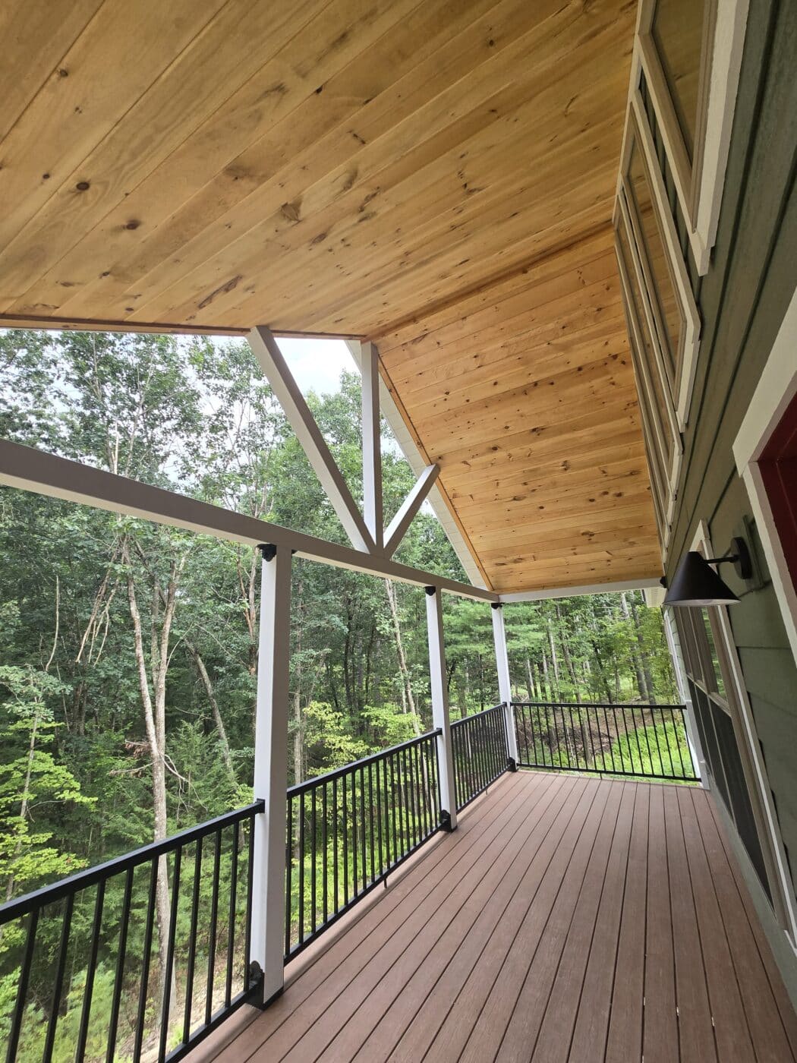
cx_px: 398
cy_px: 532
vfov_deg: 106.2
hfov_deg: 89.9
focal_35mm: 13
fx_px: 399
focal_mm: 2.2
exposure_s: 1/719
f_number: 2.2
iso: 125
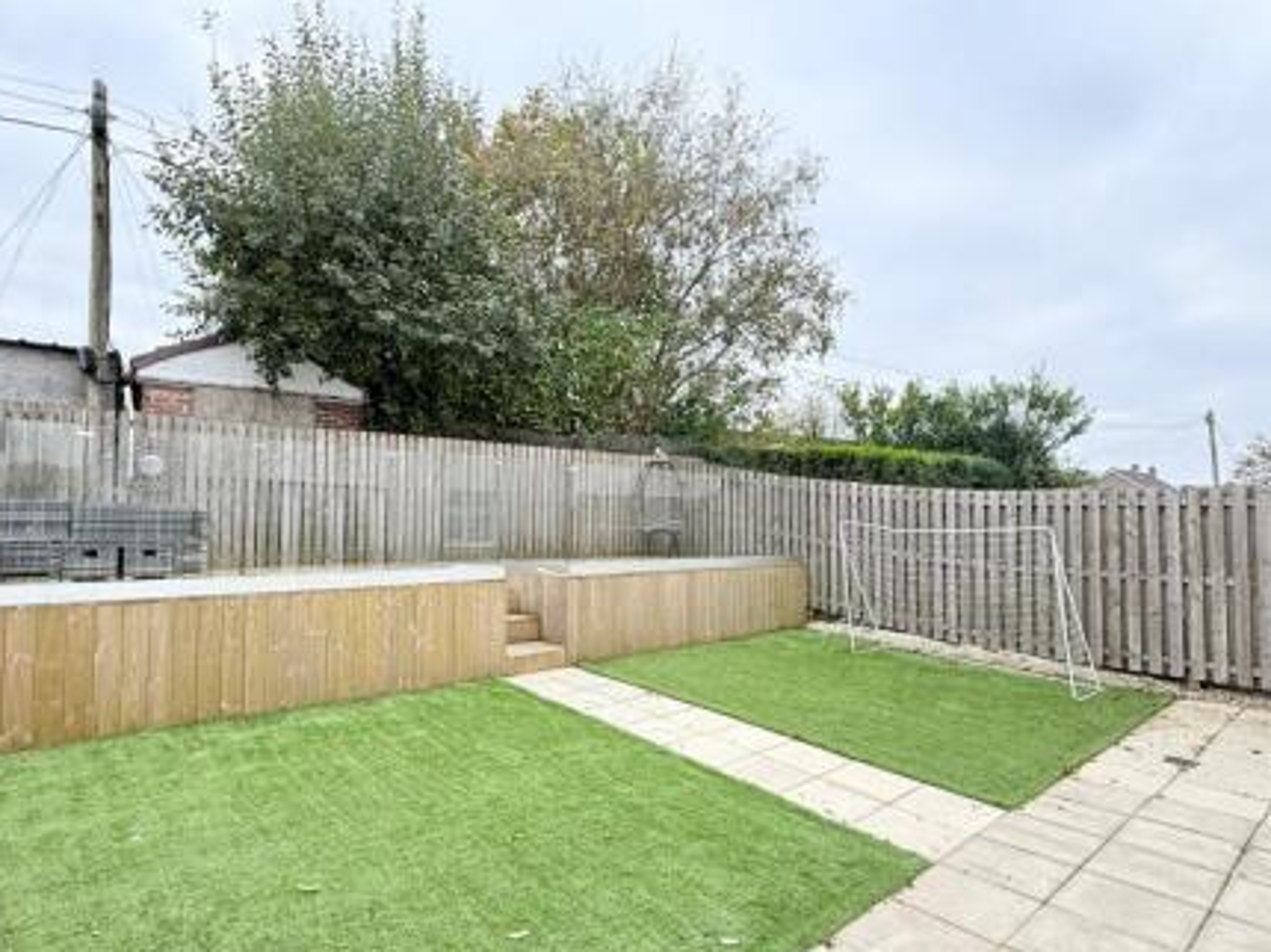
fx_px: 697
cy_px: 495
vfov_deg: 68.6
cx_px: 596
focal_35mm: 19
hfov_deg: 84.6
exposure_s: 1/310
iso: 64
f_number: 2.2
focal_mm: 2.22
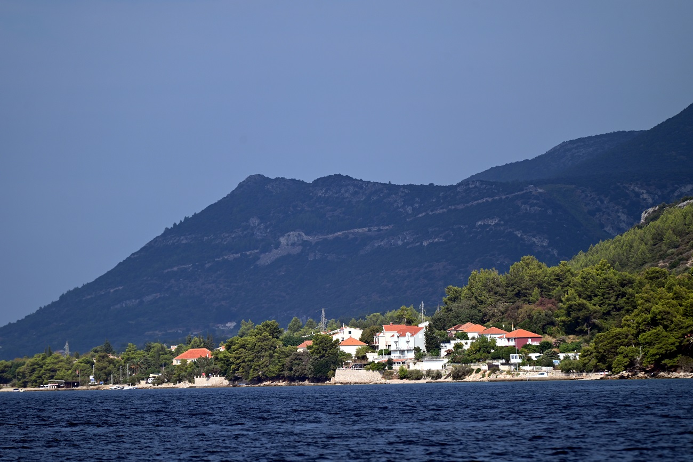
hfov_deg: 6.9
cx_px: 346
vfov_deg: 4.6
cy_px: 231
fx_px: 5775
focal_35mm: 300
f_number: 5.6
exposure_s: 1/1000
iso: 180
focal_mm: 300
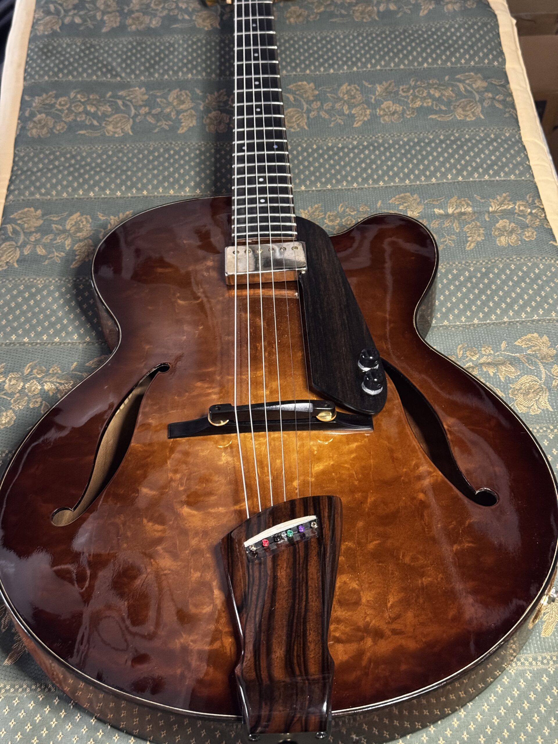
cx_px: 279
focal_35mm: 48
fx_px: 1032
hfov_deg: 30.3
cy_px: 372
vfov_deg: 39.7
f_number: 1.78
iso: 640
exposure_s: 1/25
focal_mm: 6.76
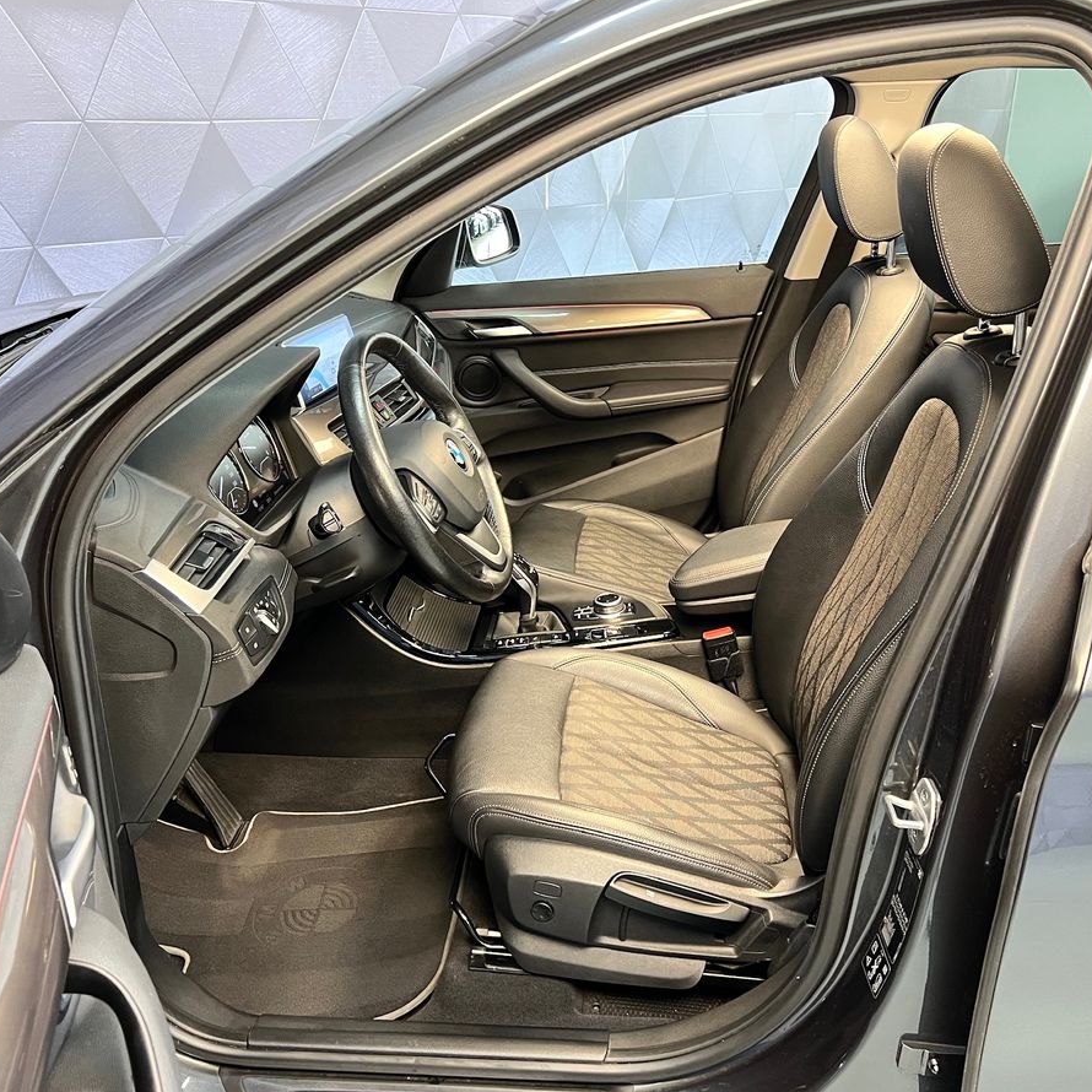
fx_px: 1106
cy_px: 546
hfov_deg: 52.5
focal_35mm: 31
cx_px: 562
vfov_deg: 52.5
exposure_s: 1/51
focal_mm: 5.7
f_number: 1.5
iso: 500
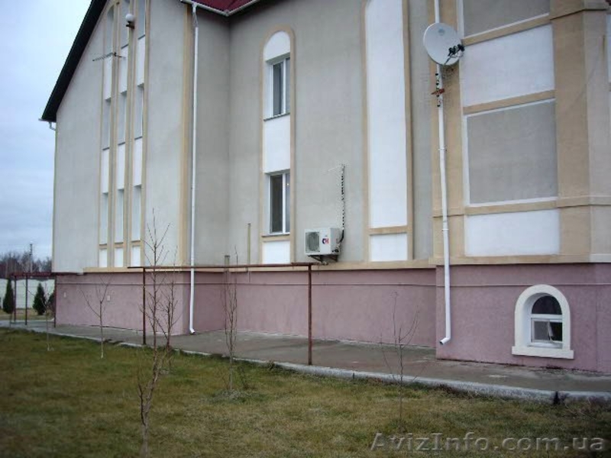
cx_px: 306
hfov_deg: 49.0
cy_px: 229
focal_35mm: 38
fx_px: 671
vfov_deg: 37.7
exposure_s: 1/100
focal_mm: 6.2
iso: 100
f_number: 2.7
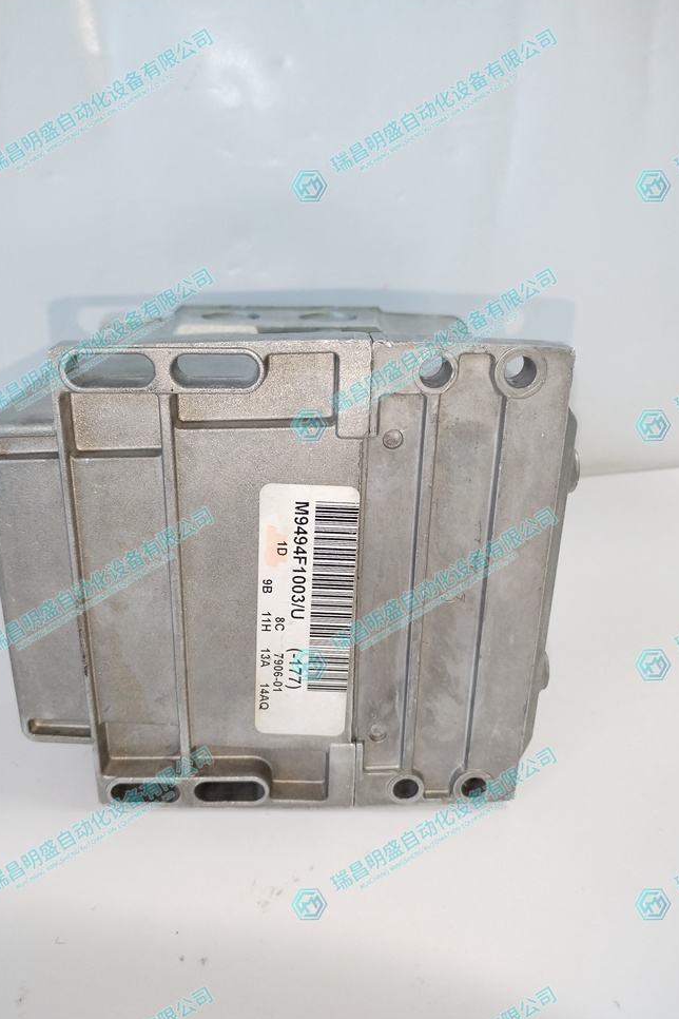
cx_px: 312
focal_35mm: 28
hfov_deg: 46.4
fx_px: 792
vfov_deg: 65.5
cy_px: 519
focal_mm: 4.75
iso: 400
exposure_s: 1/50
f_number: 1.8
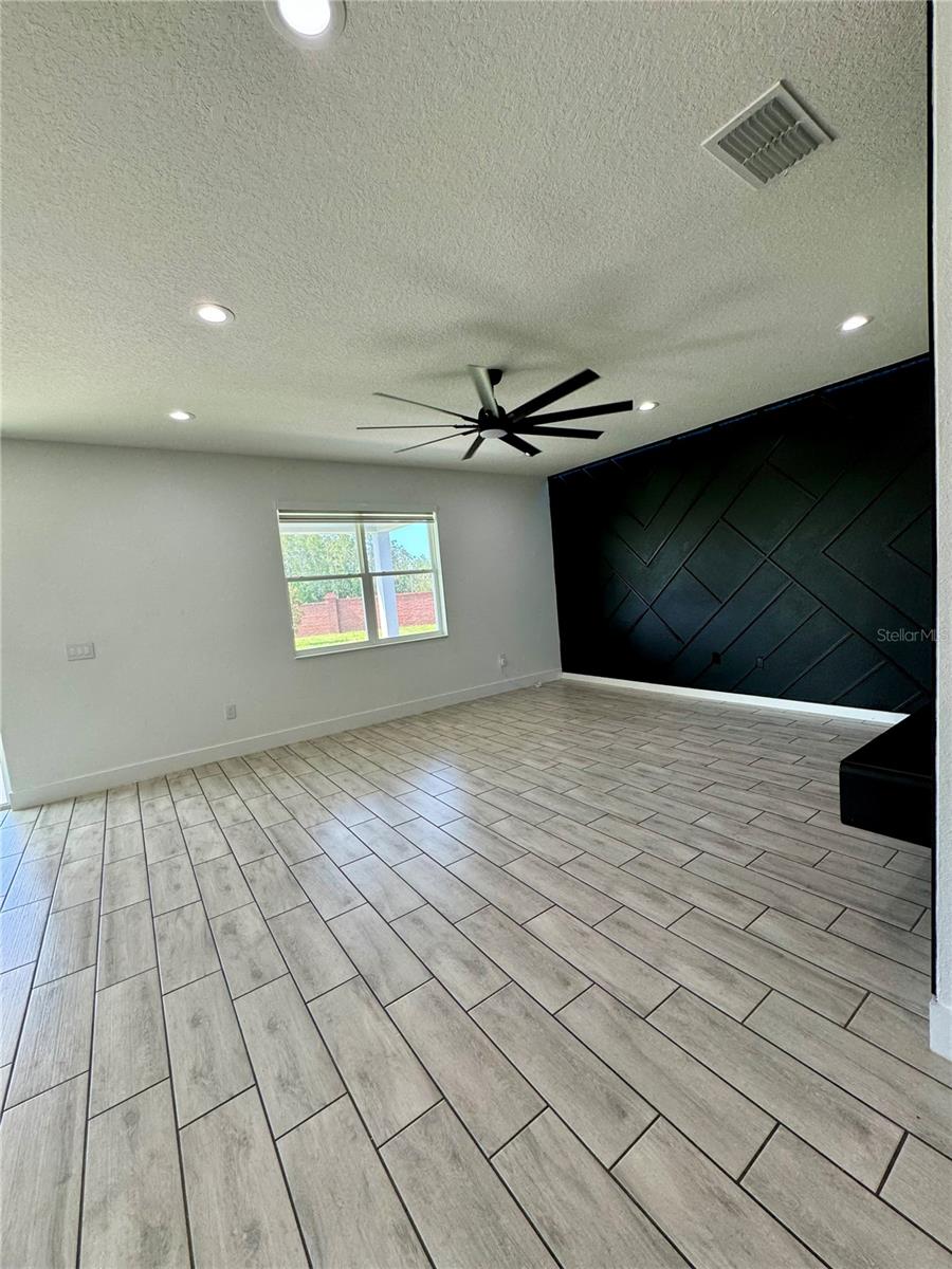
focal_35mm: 14
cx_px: 476
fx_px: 513
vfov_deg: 102.1
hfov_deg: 85.7
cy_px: 634
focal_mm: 2.22
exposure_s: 1/100
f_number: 2.2
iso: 64
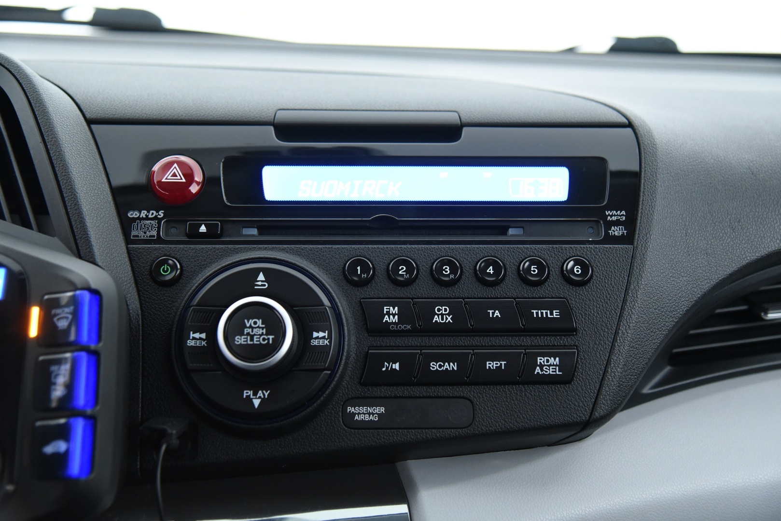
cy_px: 260
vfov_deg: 33.4
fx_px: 868
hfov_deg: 48.4
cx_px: 390
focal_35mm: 40
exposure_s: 1/25
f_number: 4
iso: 4000
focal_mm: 40
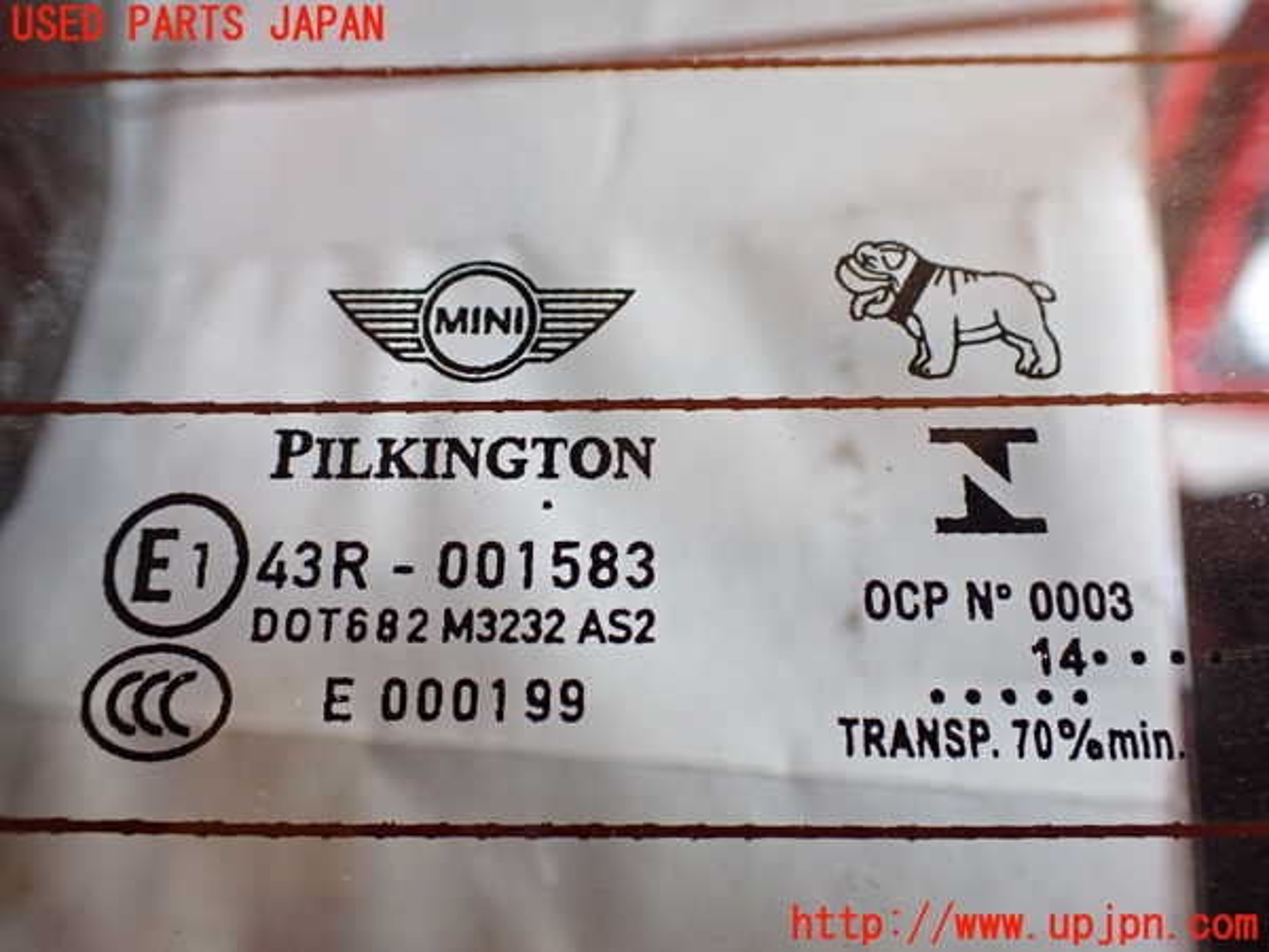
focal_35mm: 30
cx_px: 634
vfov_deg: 46.8
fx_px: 1100
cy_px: 476
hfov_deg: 60.0
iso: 500
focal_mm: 5.4
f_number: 2.3
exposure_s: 1/125
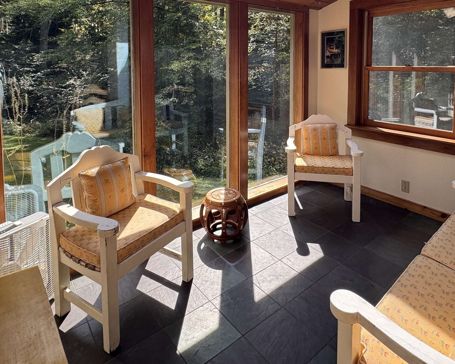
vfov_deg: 57.3
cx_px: 234
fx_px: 310
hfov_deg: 72.6
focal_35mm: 23
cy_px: 84
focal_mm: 2.22
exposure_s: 1/239
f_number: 2.2
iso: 40
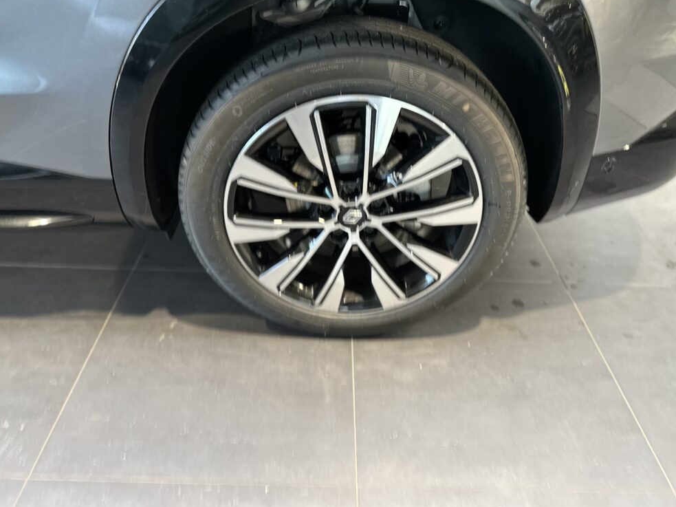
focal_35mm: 25
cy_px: 246
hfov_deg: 69.4
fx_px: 488
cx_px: 336
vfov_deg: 54.9
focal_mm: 6.86
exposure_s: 1/63
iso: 250
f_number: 1.78
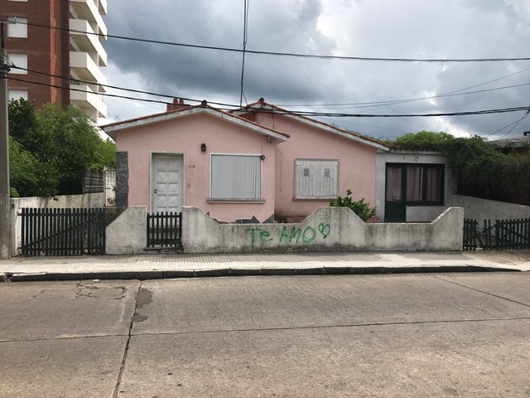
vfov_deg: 49.7
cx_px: 265
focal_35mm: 28
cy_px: 199
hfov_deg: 63.4
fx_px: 429
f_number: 1.8
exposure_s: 1/3546
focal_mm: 3.99
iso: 20
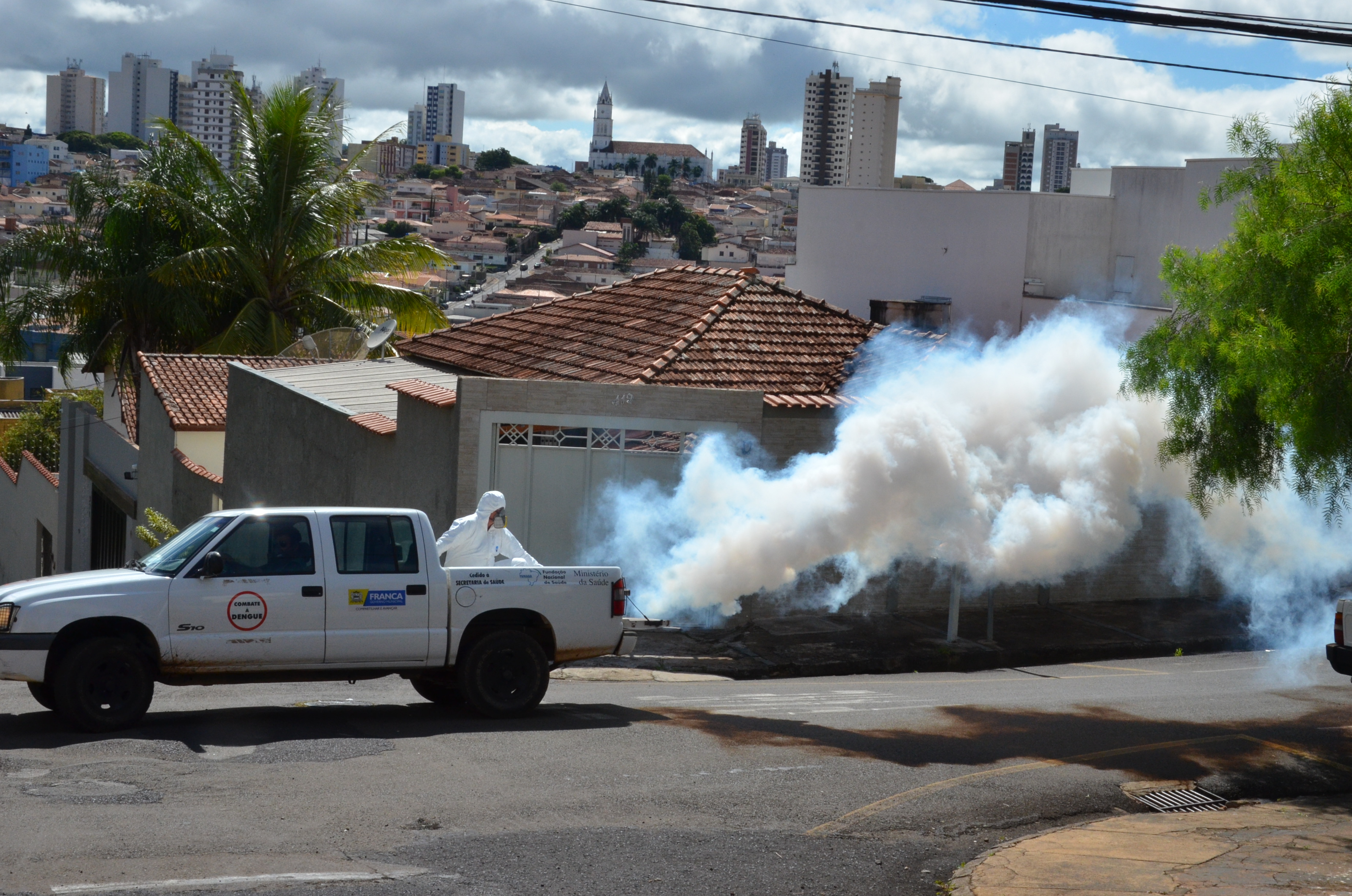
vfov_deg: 25.6
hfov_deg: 37.9
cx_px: 676
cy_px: 448
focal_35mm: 52
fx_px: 1968
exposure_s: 1/1000
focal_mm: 35
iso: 800
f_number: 16
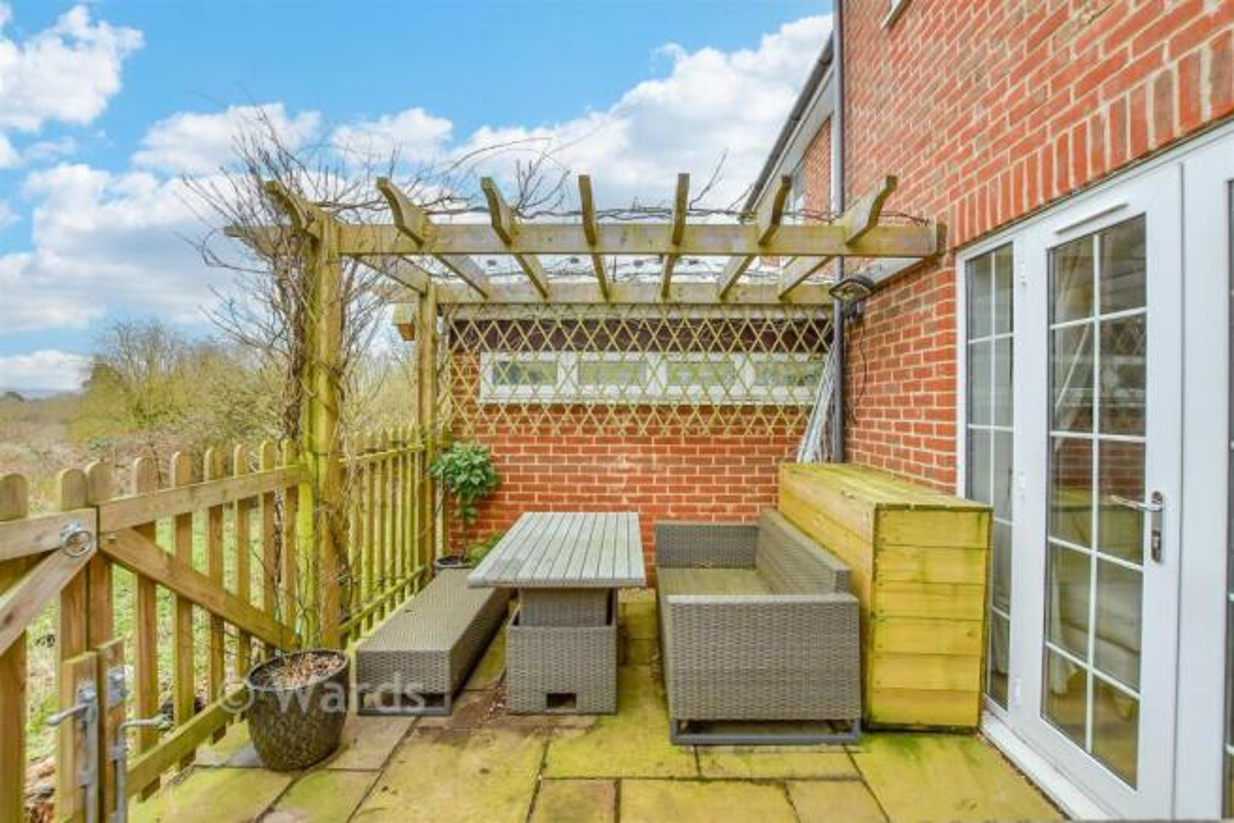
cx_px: 617
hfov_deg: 100.4
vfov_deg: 77.4
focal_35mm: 15
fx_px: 514
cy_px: 412
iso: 320
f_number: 8
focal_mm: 10
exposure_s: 1/160
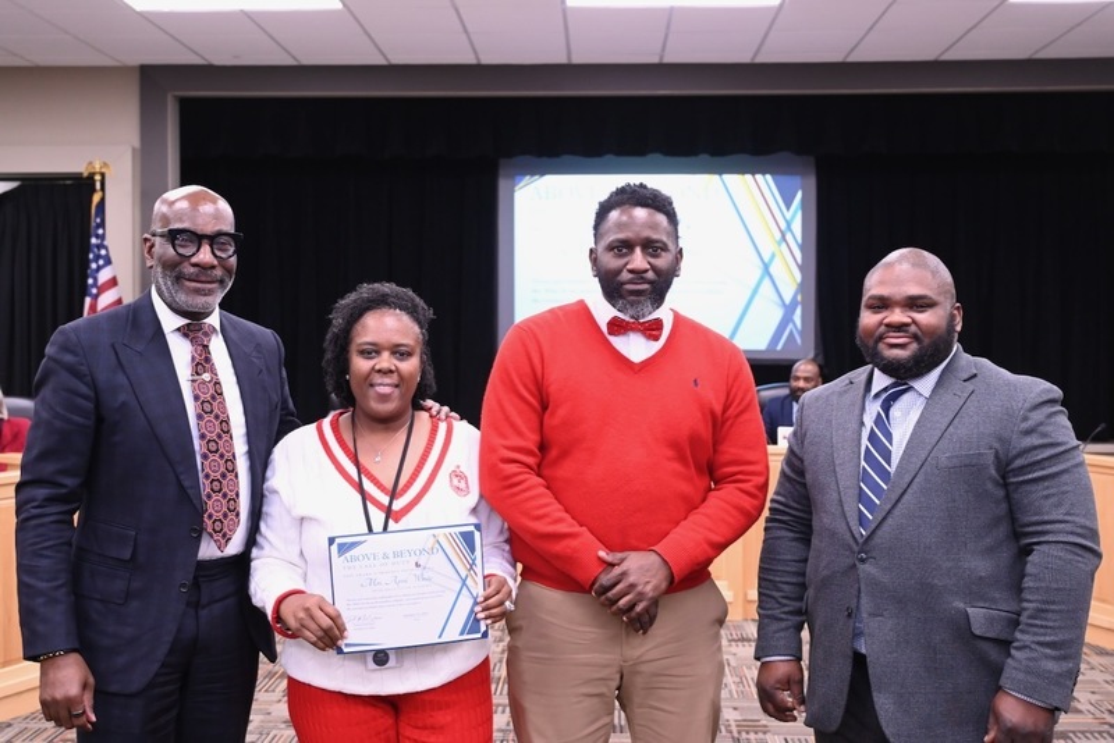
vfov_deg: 34.2
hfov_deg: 49.5
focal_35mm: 39
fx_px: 1207
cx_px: 557
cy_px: 372
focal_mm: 39
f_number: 4
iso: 3200
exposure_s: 1/125
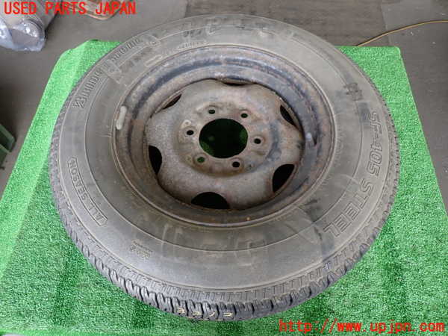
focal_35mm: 25
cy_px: 168
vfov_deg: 54.9
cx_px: 224
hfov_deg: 69.4
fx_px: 324
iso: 160
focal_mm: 4.5
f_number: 2
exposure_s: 1/60
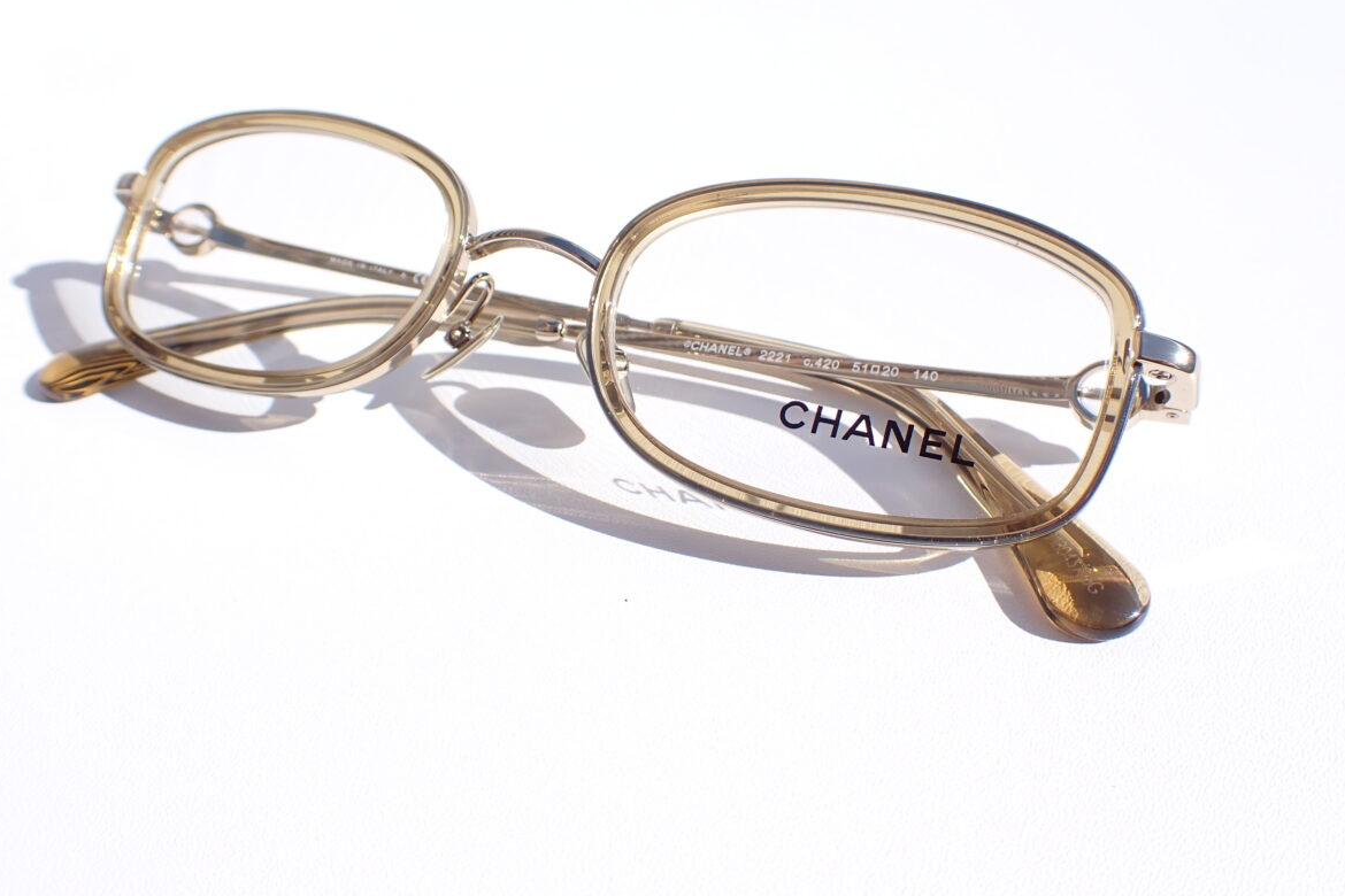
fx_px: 1195
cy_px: 439
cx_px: 663
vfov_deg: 41.1
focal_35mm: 32
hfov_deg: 58.7
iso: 100
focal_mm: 5.4
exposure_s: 1/160
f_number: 9
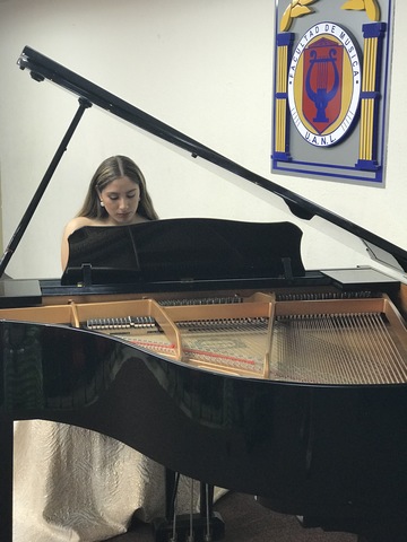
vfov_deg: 33.8
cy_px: 271
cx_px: 204
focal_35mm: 57
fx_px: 894
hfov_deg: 25.7
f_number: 2.8
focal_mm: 6.6
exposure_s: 1/60
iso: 125
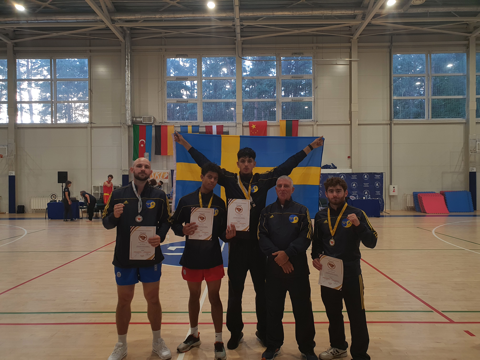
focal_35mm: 26
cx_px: 240
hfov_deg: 67.3
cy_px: 180
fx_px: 361
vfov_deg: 53.1
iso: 125
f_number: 2.4
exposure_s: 1/100
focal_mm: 4.3
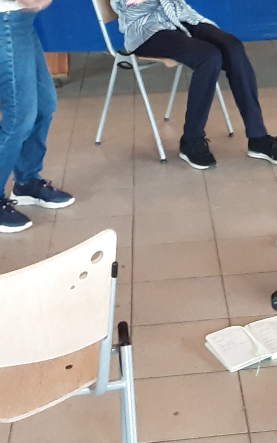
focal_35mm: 87
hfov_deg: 14.7
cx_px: 284
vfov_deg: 22.9
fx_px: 1051
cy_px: -2
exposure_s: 1/50
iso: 160
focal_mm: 2.9
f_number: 1.9
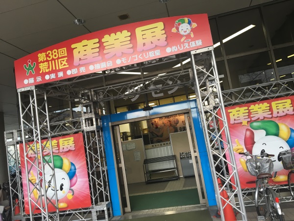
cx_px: 147
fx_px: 246
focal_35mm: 29
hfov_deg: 61.7
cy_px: 110
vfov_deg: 48.2
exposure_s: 1/40
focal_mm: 4.15
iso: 25
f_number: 2.2
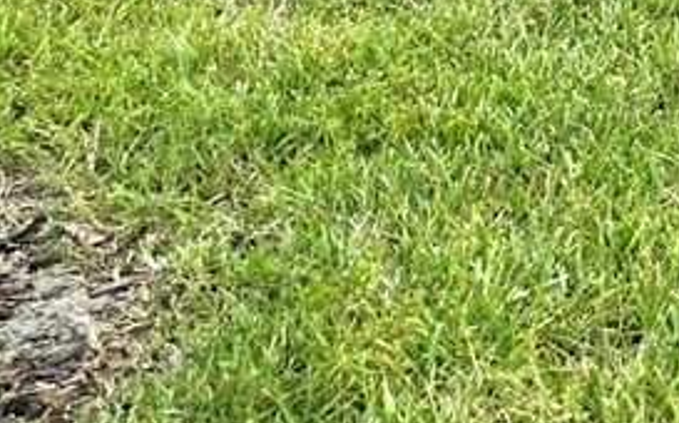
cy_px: -610
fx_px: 2643
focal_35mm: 143
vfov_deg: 8.3
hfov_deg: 13.3
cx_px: 1189
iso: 12
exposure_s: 1/909
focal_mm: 6.3
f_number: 1.7
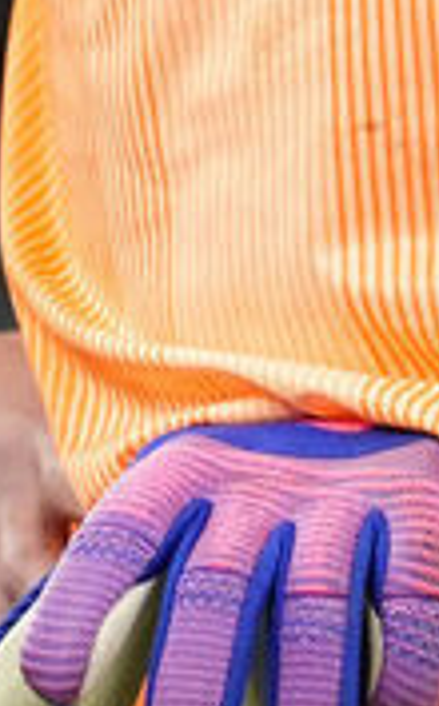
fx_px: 53223
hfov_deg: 0.5
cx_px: 615
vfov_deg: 0.8
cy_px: -523
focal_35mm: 2769
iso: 5000
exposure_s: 1/3200
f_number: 2.8
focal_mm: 400
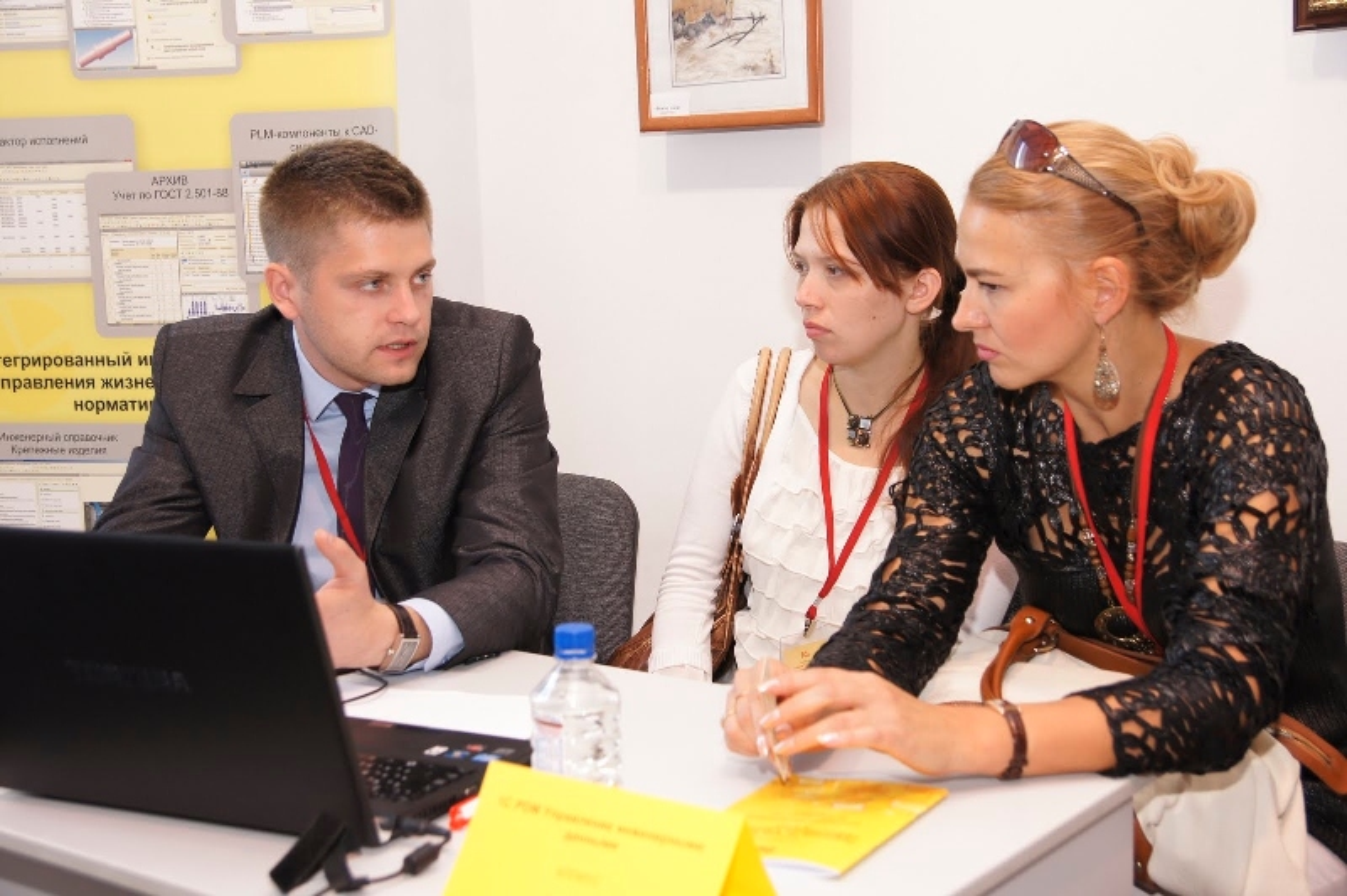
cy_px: 448
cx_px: 674
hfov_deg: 43.6
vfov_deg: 29.8
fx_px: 1682
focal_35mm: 45
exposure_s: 1/60
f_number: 4
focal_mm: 30
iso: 400
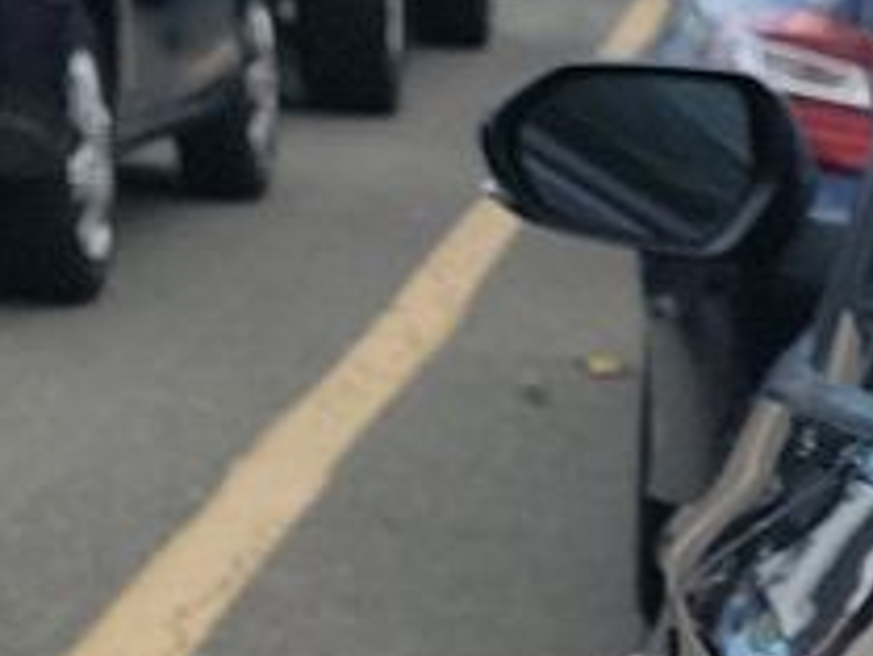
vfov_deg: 7.6
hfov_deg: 9.4
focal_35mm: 184
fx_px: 4643
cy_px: 1487
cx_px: 2193
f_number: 1.8
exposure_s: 1/338
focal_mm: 6.7
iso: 50
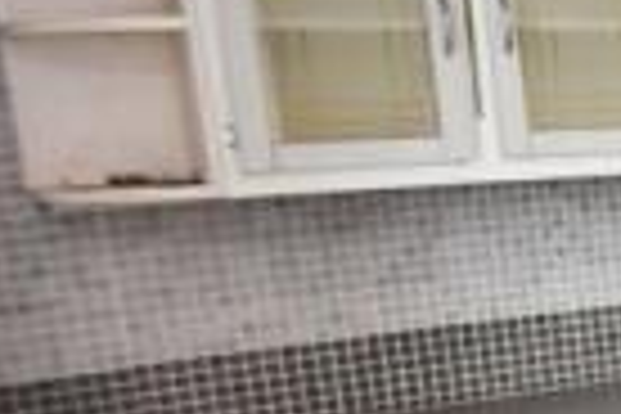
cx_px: 1348
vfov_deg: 16.6
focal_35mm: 71
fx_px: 1225
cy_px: 700
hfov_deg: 17.1
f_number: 4.5
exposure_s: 1/80
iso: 400
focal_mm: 10
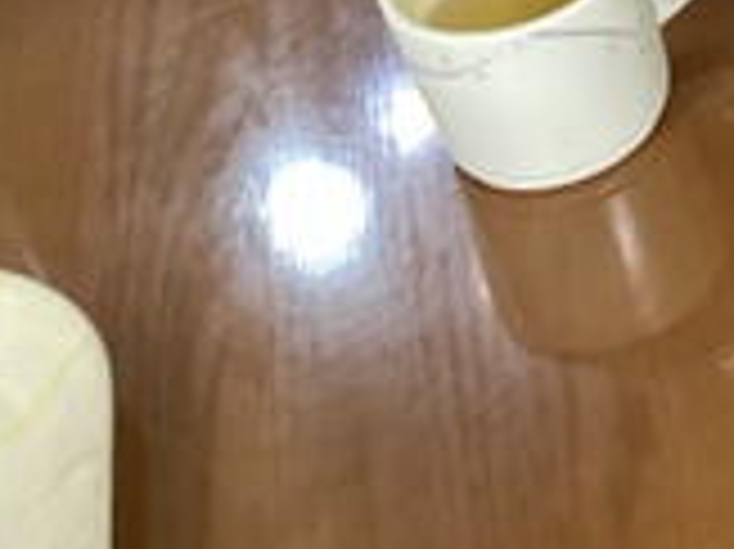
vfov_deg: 12.4
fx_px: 2415
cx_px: 1229
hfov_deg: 15.4
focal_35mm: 114
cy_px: -266
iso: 250
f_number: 2.4
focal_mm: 3.3
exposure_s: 1/33
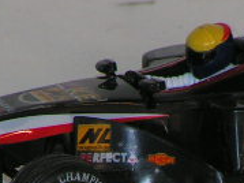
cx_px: 184
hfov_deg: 1.7
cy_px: 269
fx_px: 8206
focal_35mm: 1165
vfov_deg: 1.3
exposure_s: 1/400
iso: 100
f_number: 5.6
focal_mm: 49.8
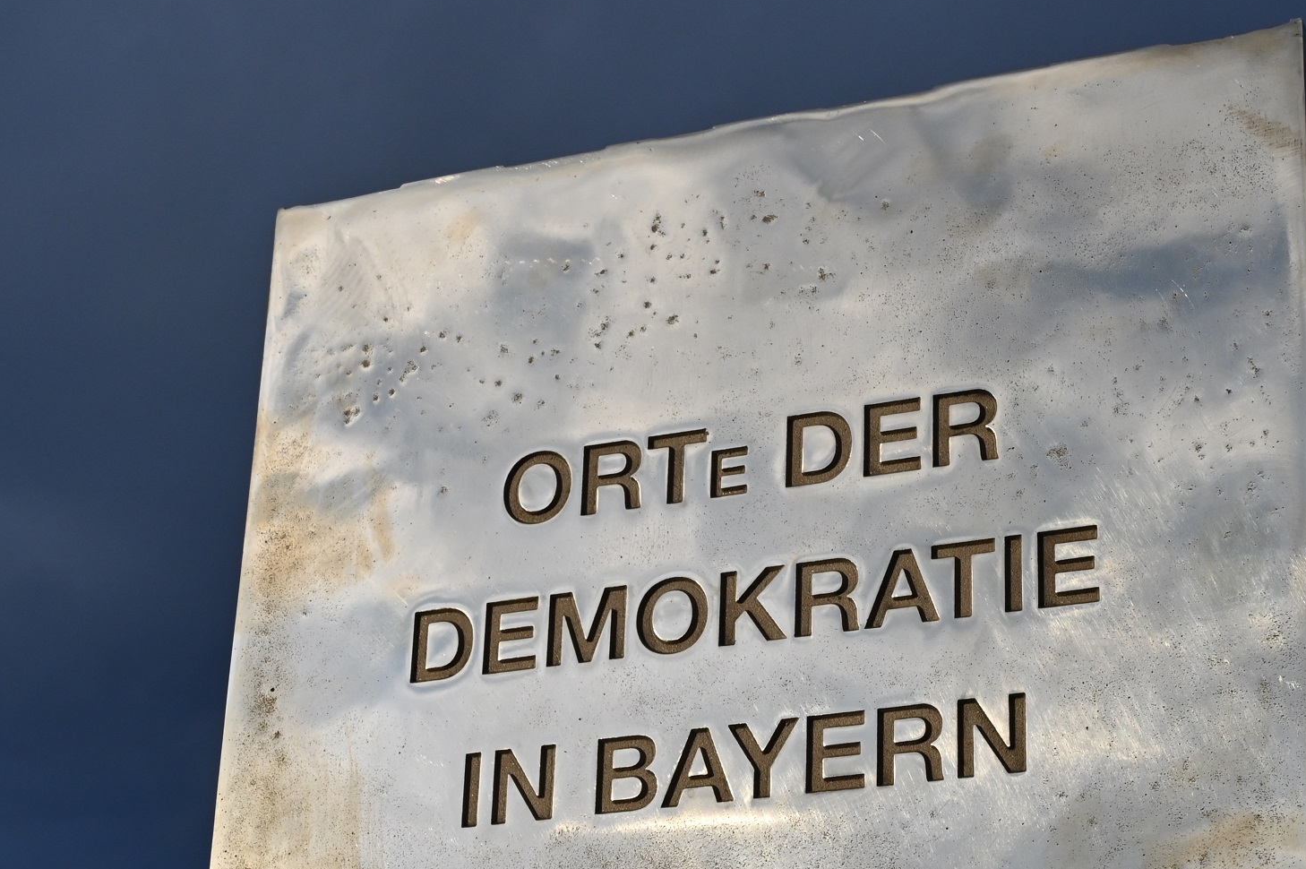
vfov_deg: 18.7
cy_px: 688
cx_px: 775
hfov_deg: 28.0
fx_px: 2610
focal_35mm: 72
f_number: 16
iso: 800
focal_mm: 42
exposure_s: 1/1000
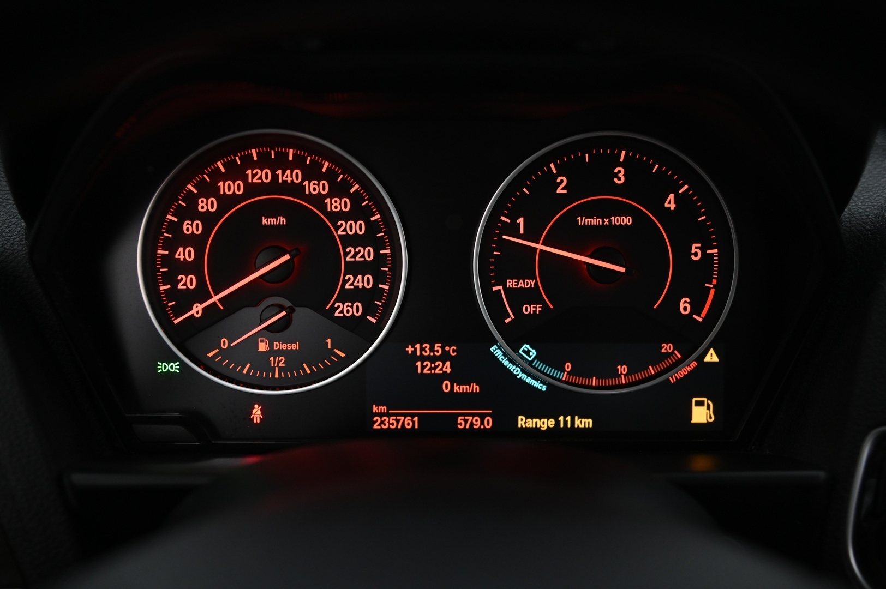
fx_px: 1082
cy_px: 294
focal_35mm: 44
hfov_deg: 44.5
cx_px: 443
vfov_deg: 30.5
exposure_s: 1/30
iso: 2000
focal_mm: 44
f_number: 4
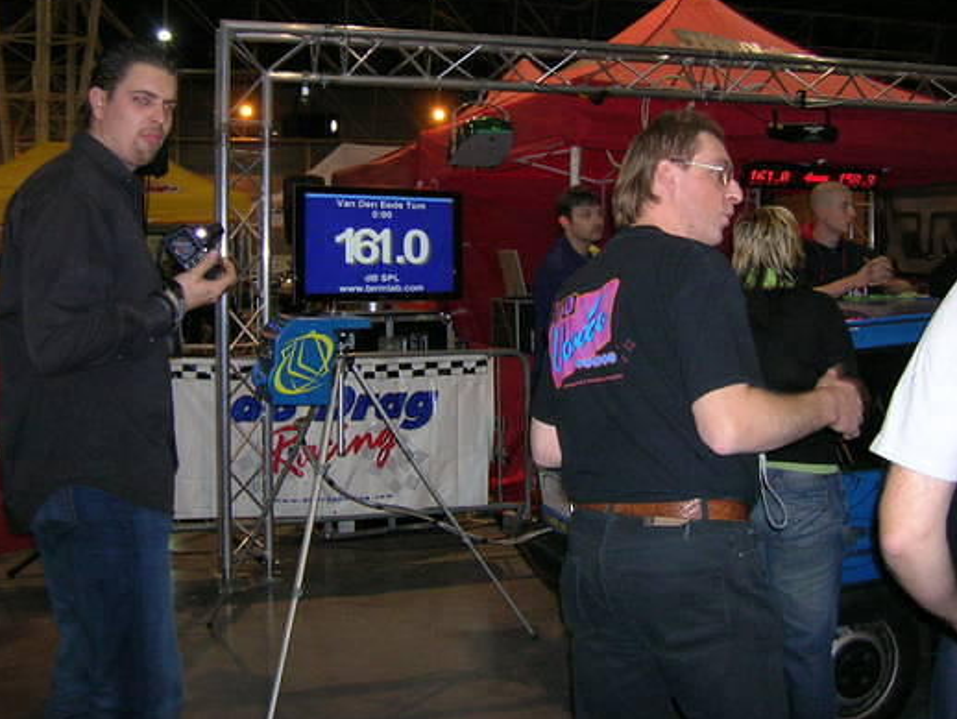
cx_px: 547
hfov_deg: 44.7
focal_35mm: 42
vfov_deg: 34.2
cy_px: 283
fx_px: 1162
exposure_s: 1/60.1
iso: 140
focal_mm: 5.7
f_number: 2.9
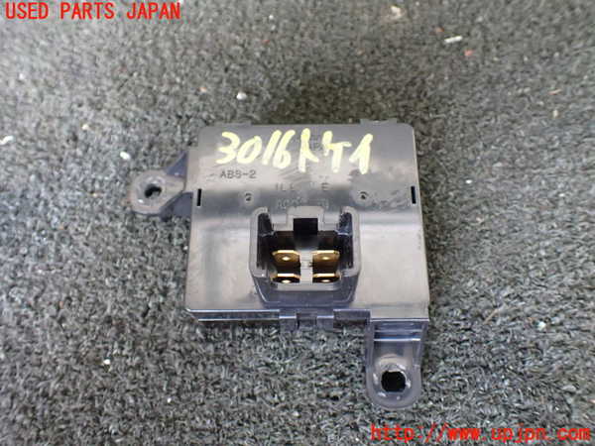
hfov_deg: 60.0
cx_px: 298
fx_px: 516
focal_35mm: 30
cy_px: 223
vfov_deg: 46.8
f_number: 2.3
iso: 800
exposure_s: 1/100
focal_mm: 5.4
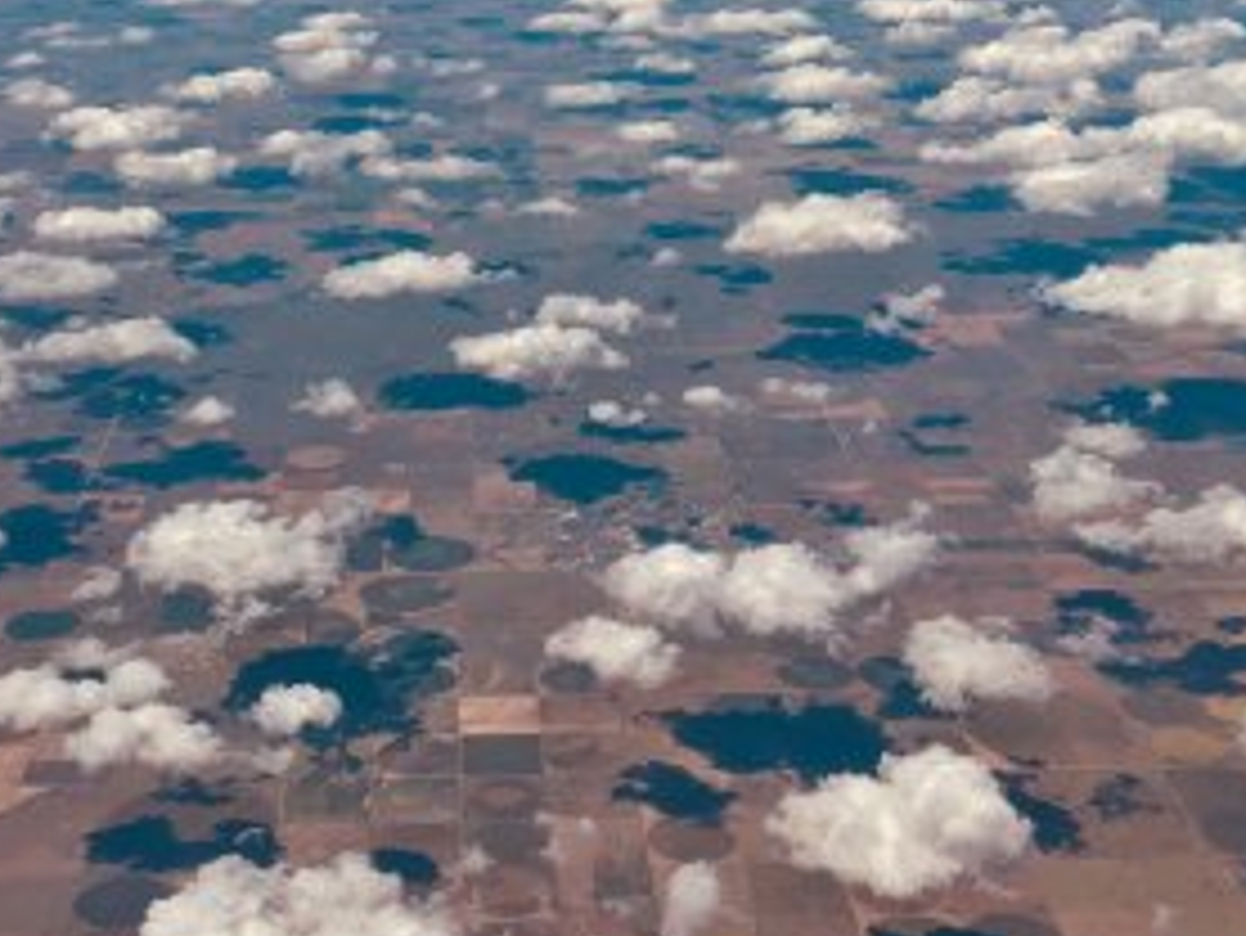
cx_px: 513
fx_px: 2305
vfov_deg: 22.4
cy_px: 92
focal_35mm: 64
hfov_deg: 30.2
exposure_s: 1/2481
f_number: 2.2
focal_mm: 4.15
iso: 25
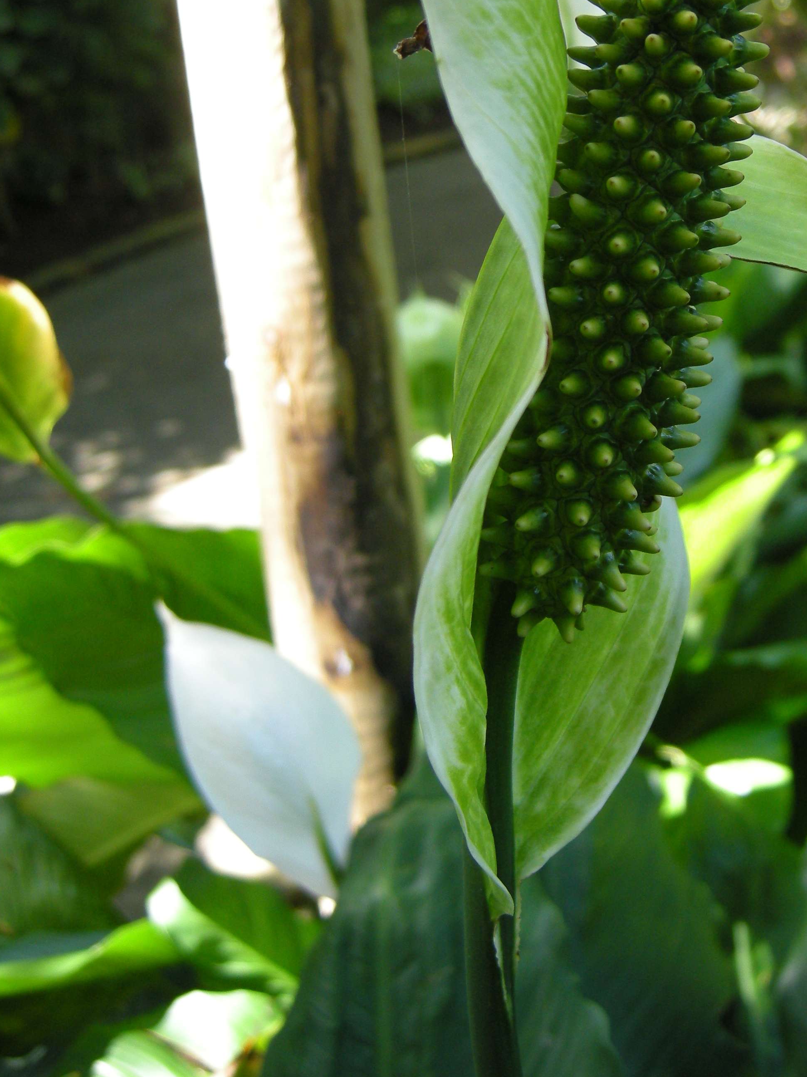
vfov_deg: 35.2
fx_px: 1679
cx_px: 587
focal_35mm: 54
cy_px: 355
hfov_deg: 26.7
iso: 111
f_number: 2.7
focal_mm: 7.5
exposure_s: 1/53.7
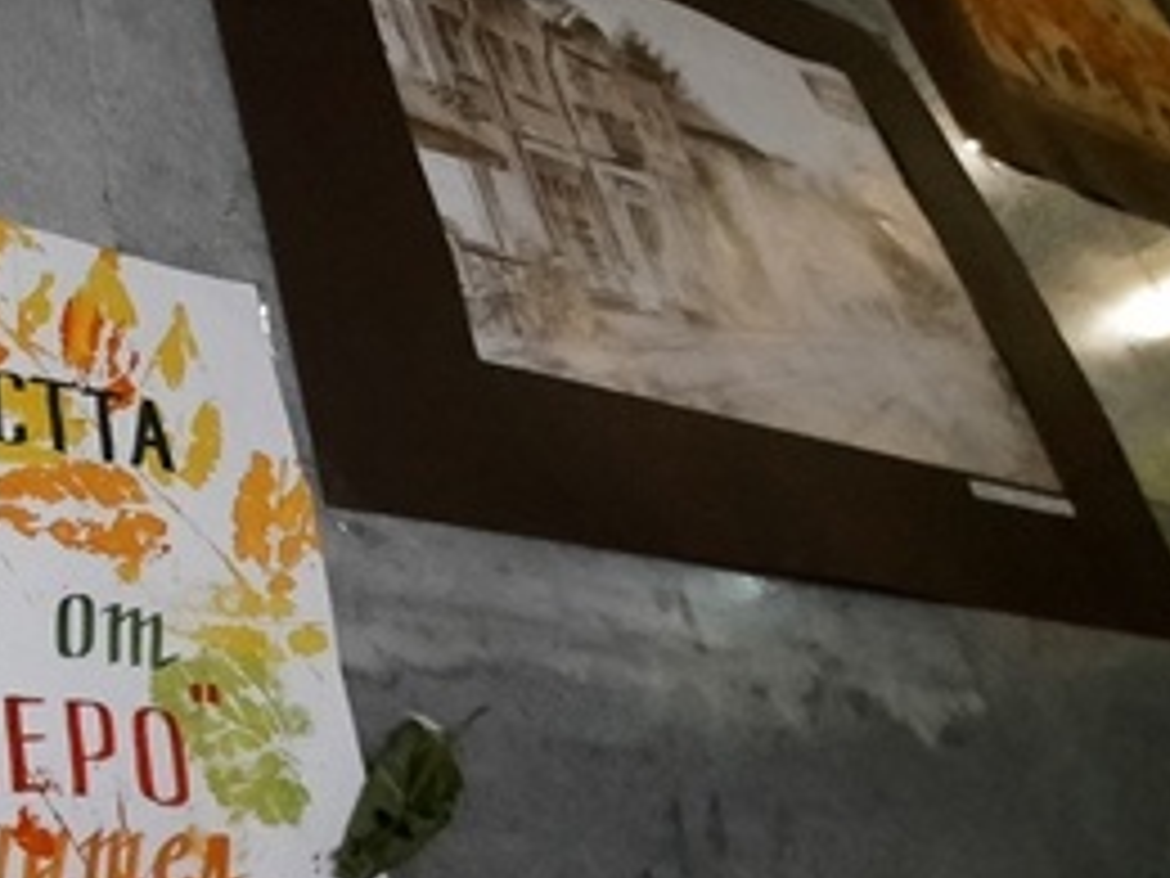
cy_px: 536
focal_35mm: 32
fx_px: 1082
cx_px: -243
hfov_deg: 39.9
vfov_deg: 43.9
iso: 640
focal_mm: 1.74
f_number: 2.2
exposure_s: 1/20
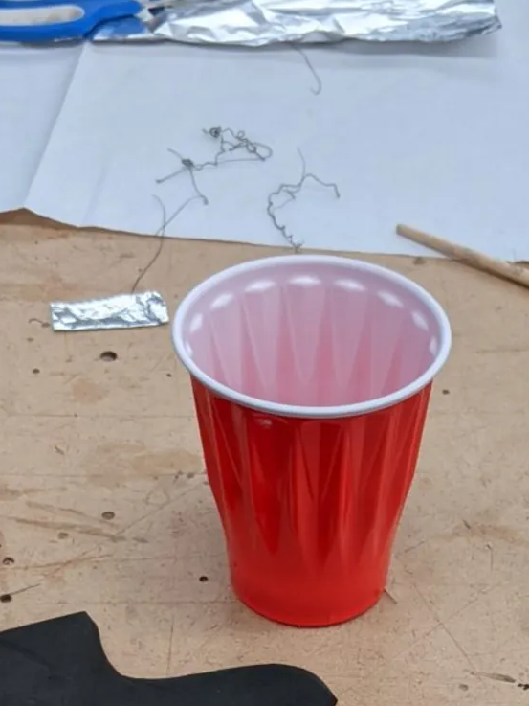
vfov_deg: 24.6
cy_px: 726
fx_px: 1528
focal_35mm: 75
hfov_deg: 19.6
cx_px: 365
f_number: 1.8
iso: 66
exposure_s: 1/120
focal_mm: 4.44
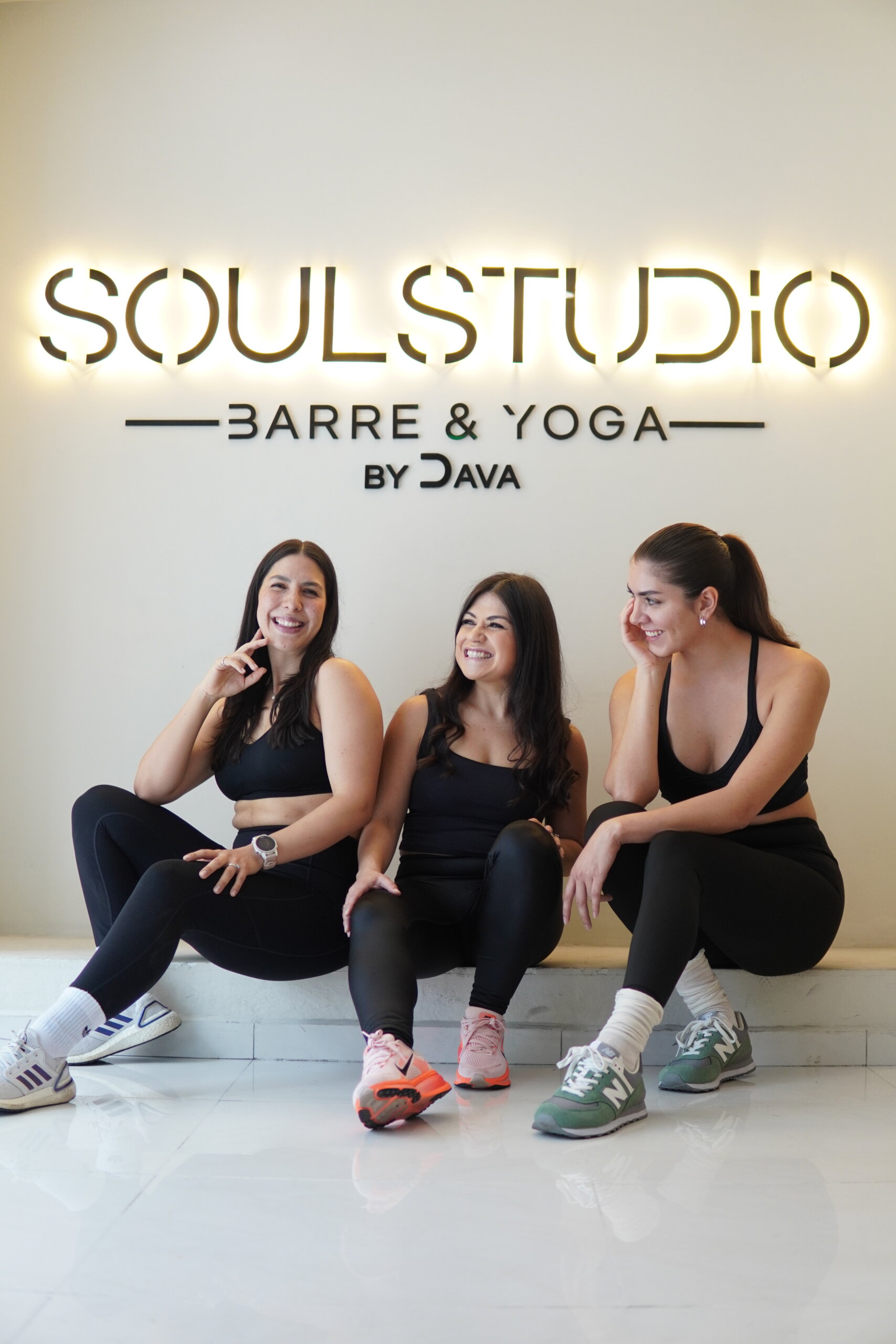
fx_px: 1680
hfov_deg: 29.9
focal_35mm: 45
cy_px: 672
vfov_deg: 43.6
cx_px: 448
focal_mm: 30
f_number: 1.4
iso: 400
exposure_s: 1/500
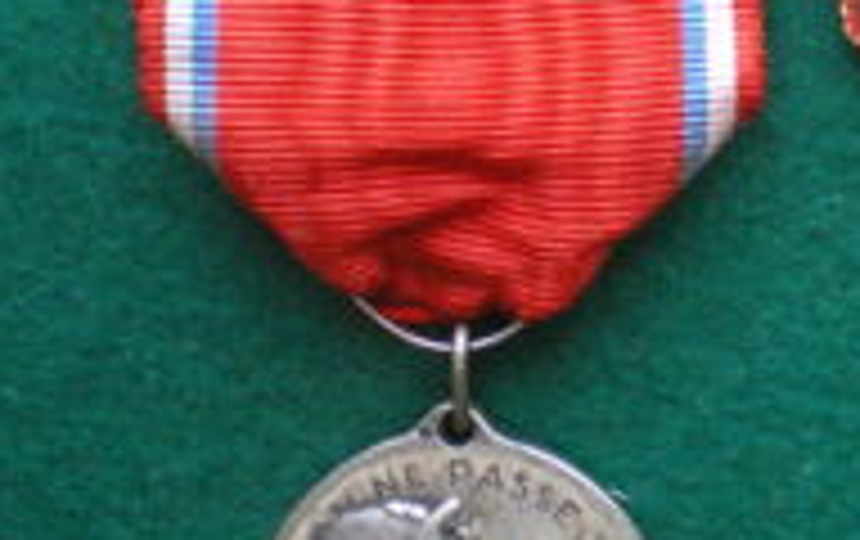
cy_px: 176
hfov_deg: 20.1
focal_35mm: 101
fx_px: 2371
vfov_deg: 13.0
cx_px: 810
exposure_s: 1/40
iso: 400
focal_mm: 6.3
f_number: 3.1
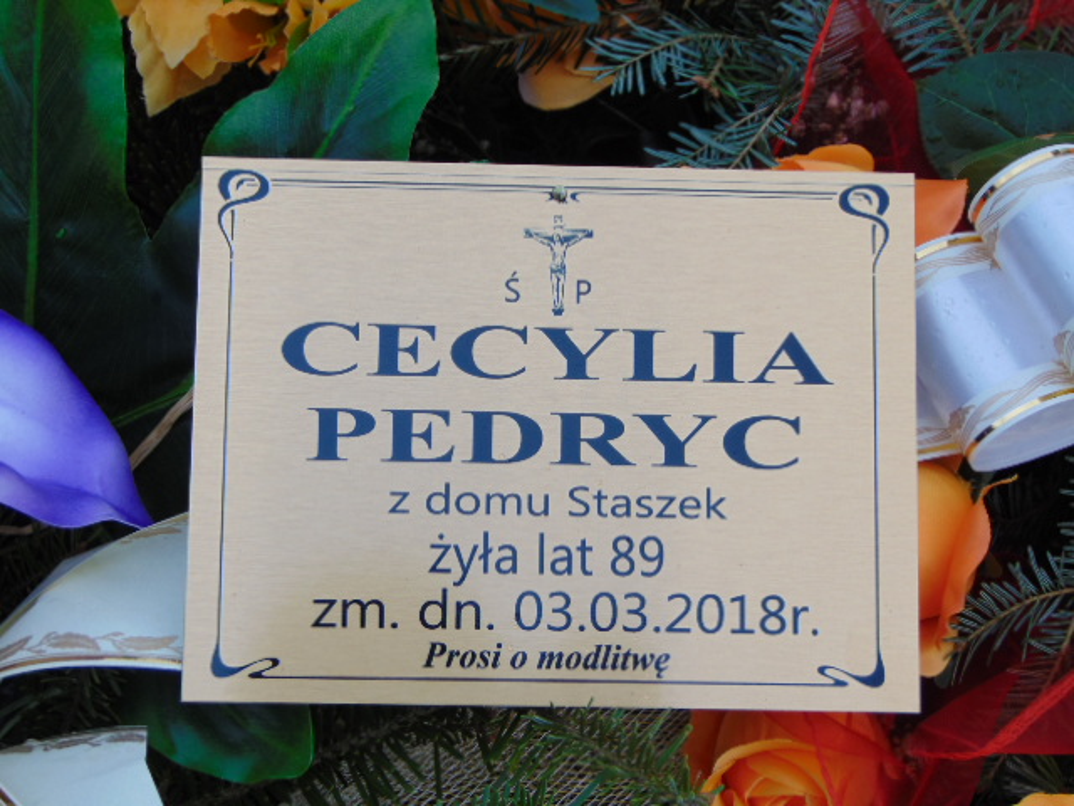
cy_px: 403
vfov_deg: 20.7
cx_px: 537
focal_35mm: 71
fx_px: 2203
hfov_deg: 27.4
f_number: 3.7
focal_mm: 12.8
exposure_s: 1/250
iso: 80
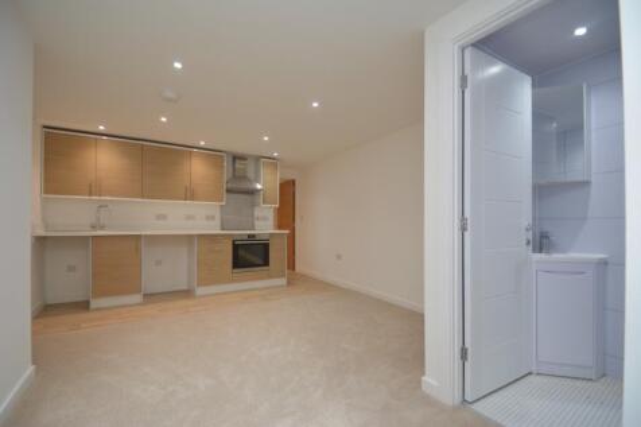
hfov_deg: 100.4
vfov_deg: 77.3
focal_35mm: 15
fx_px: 267
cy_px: 214
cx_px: 320
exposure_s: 1/60
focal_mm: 10
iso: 220
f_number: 4
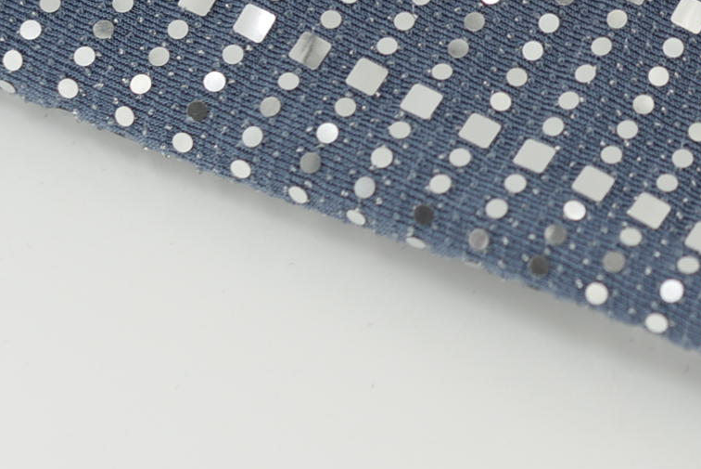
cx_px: 963
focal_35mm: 199
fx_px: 3877
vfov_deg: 6.8
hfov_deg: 10.1
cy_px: -340
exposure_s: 1/125
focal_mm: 50
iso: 100
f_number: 4
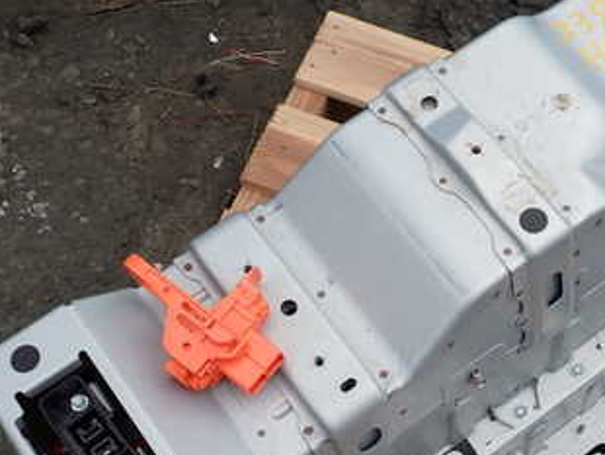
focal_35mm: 58
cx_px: 463
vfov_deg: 25.0
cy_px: 330
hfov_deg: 32.5
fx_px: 1014
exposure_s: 1/640
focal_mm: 5.4
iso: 100
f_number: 3.2
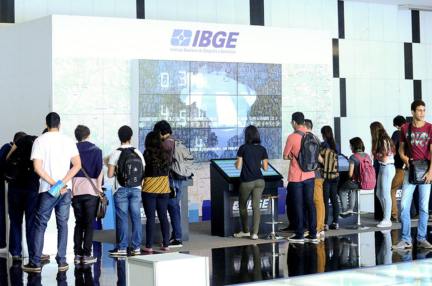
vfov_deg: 17.0
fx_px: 958
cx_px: 216
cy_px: 143
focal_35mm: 80
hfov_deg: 25.4
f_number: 11
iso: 10000
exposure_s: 1/160
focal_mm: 80
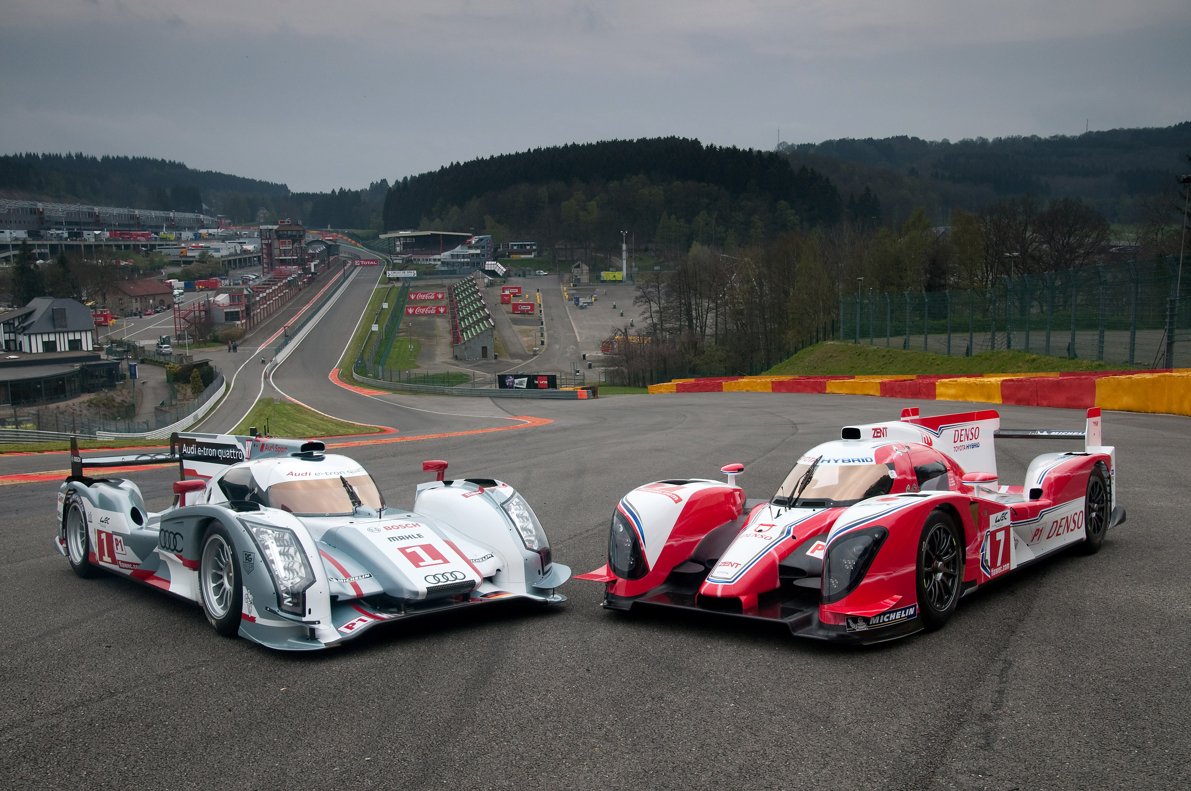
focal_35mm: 32
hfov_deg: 59.6
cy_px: 396
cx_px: 596
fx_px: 1041
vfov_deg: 41.6
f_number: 7.1
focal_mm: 21
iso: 200
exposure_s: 1/100
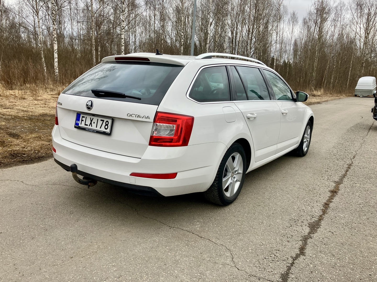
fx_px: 305
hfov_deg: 63.4
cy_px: 141
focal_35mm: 28
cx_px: 188
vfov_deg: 49.7
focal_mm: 3.99
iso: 32
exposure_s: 1/354
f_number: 1.8
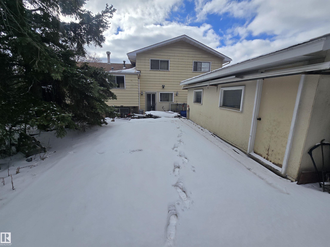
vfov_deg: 89.9
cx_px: 165
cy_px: 124
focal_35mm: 13
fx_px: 124
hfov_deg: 106.2
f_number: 2.2
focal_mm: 2.2
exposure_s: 1/3956
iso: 50
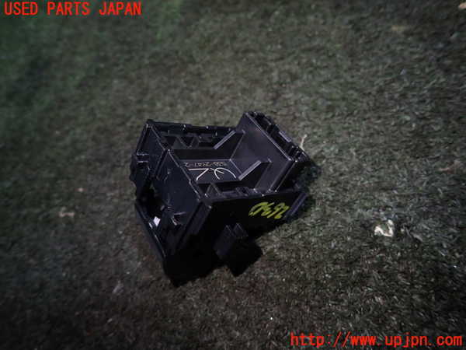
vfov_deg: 54.9
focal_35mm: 25
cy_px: 175
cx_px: 233
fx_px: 337
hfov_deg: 69.4
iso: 200
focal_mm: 4.5
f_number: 2
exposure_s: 1/40
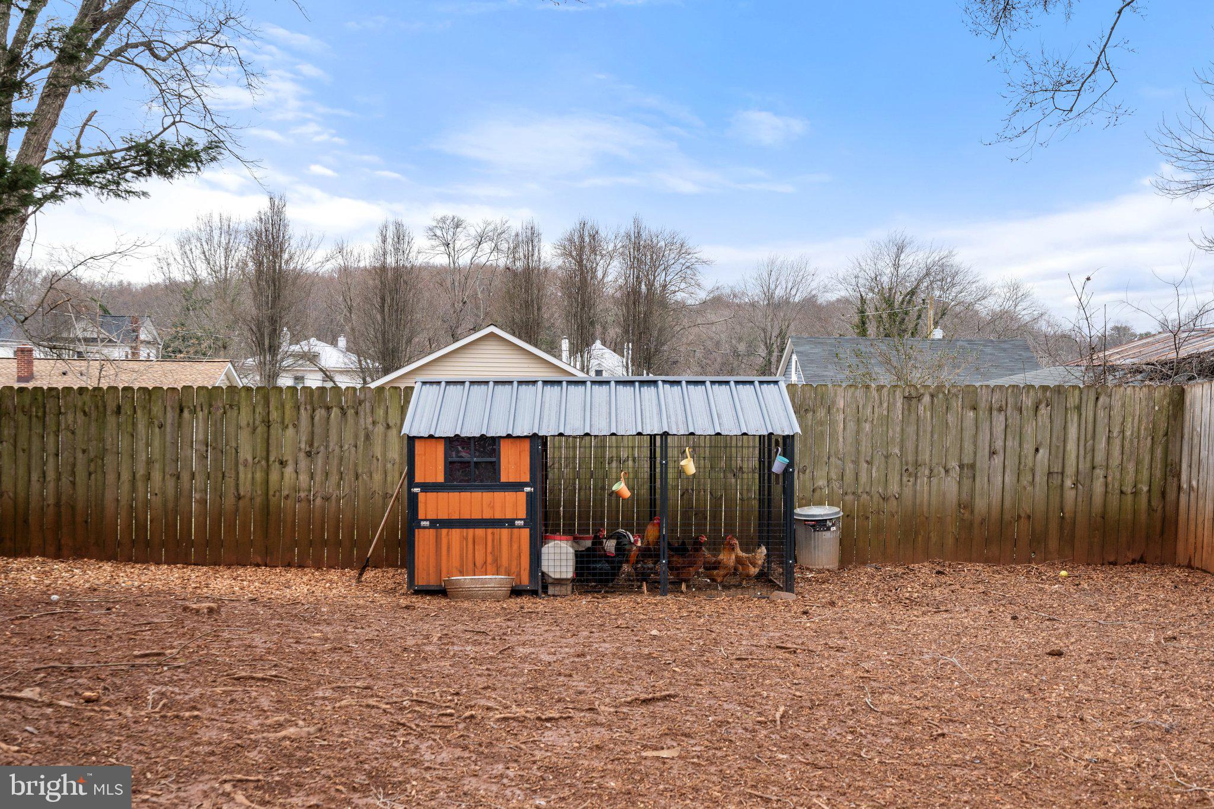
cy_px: 404
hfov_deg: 54.4
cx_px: 607
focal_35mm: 35
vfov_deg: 37.8
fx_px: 1180
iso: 400
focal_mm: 35
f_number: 11
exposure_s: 1/60
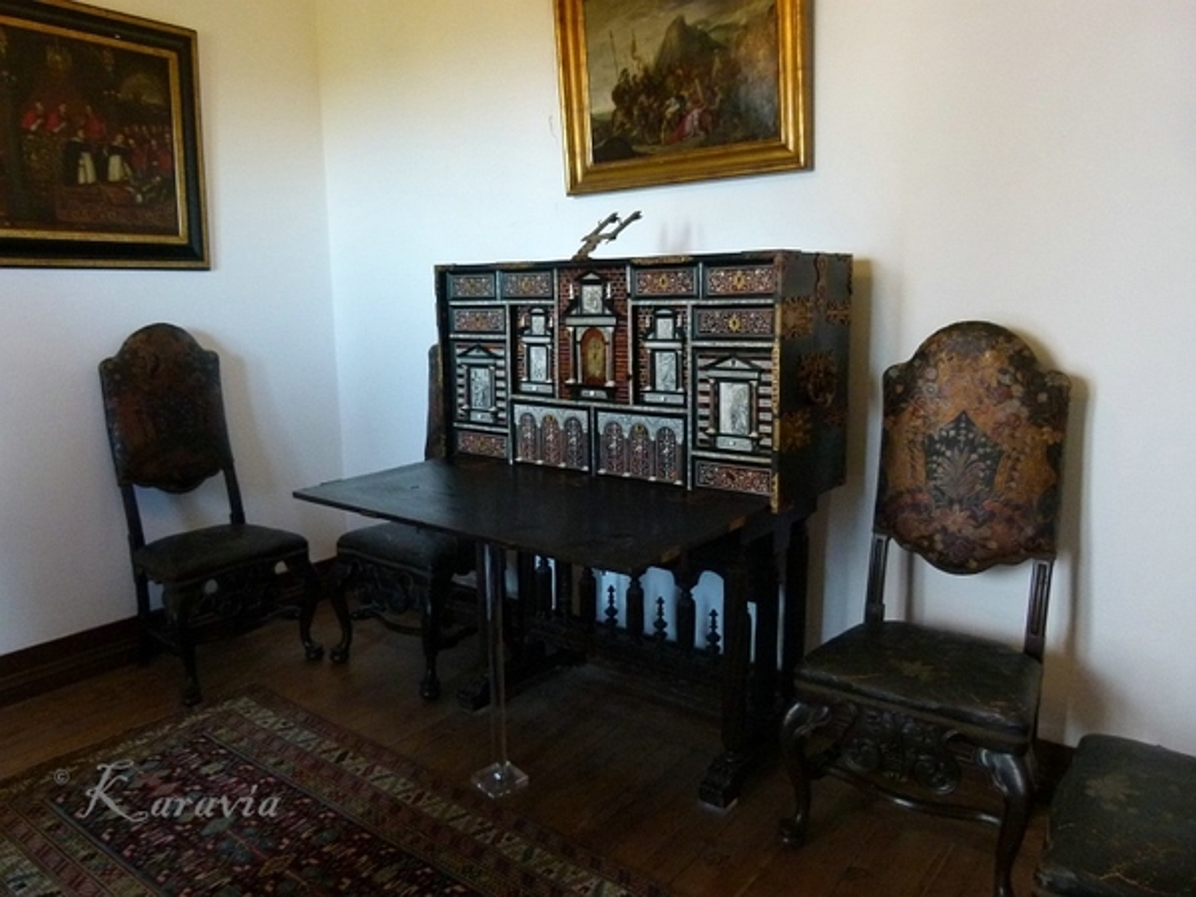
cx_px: 598
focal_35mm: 25
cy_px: 448
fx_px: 864
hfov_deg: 69.4
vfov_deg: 54.9
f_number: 2.8
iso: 400
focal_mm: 4.5
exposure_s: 1/30
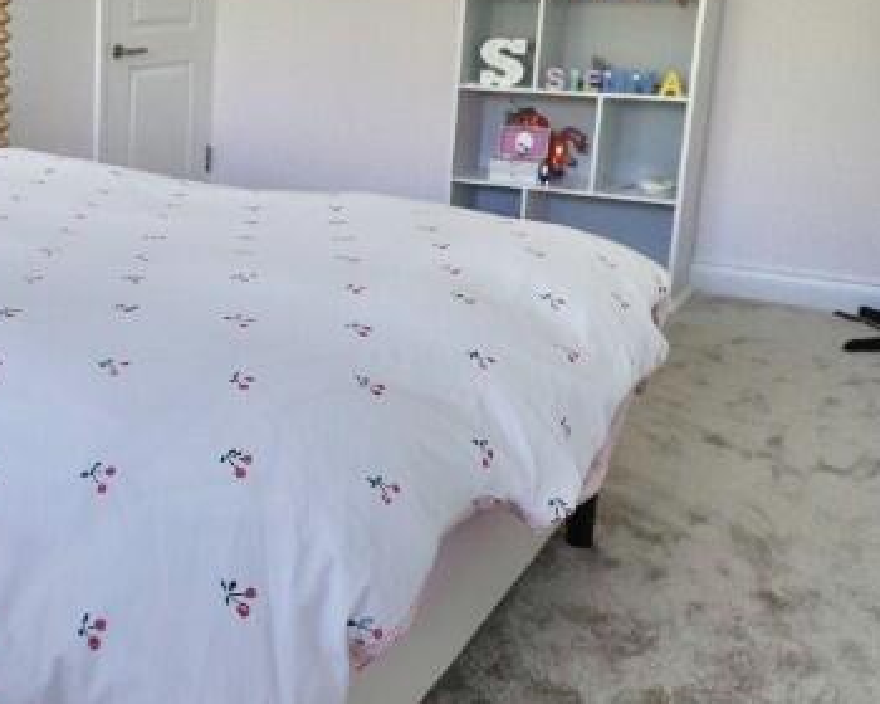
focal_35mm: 45
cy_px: 217
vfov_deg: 32.8
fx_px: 1182
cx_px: -33
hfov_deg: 36.1
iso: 250
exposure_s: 1/160
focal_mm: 11
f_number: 4
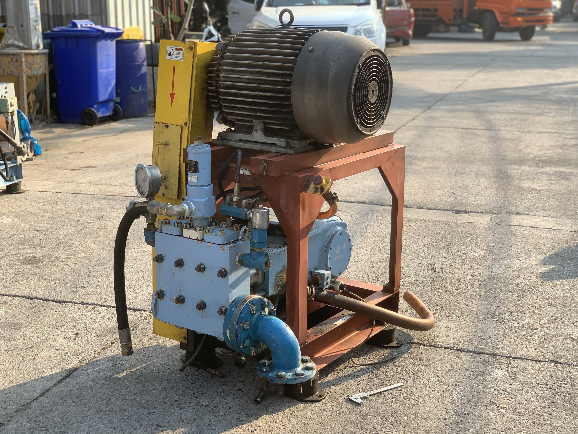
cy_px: 217
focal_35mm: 52
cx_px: 289
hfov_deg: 36.8
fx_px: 868
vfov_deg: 28.0
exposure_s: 1/207
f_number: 2.4
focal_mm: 6
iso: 16
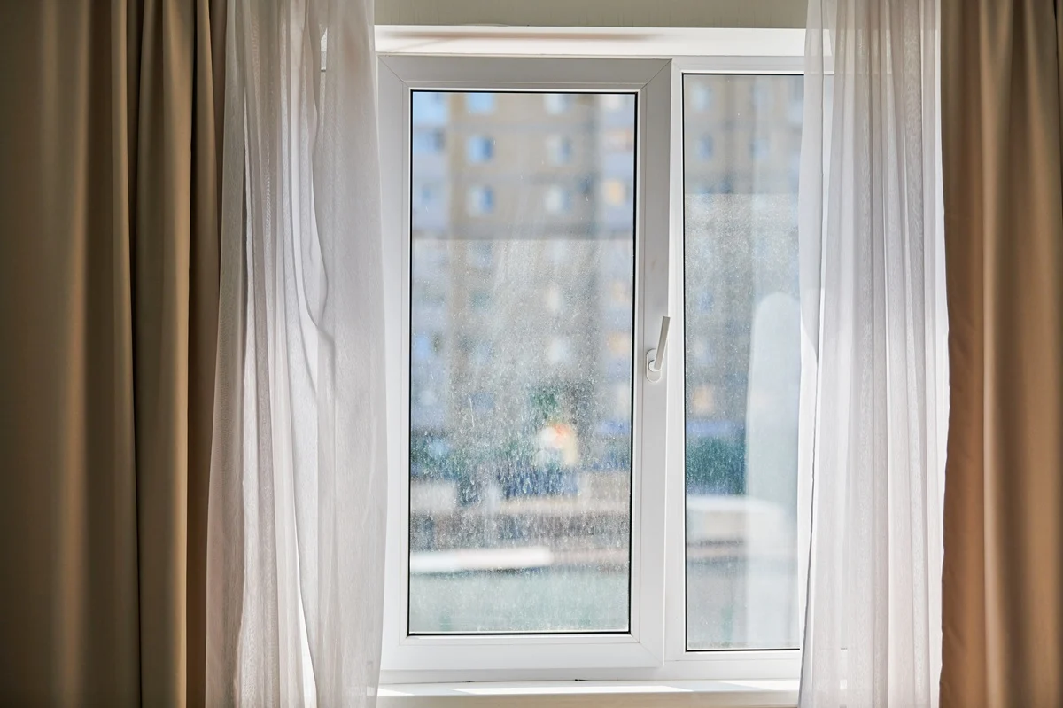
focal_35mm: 102
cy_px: 354
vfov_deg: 13.4
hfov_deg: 20.0
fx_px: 3010
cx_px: 532
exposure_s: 1/1600
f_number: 3.2
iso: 80
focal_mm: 102
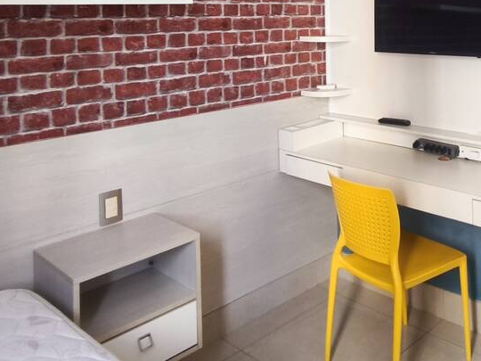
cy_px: 15
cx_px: 410
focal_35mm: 40
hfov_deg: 43.7
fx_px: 556
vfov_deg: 33.4
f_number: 2.2
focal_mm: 1.91
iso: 200
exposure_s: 1/30
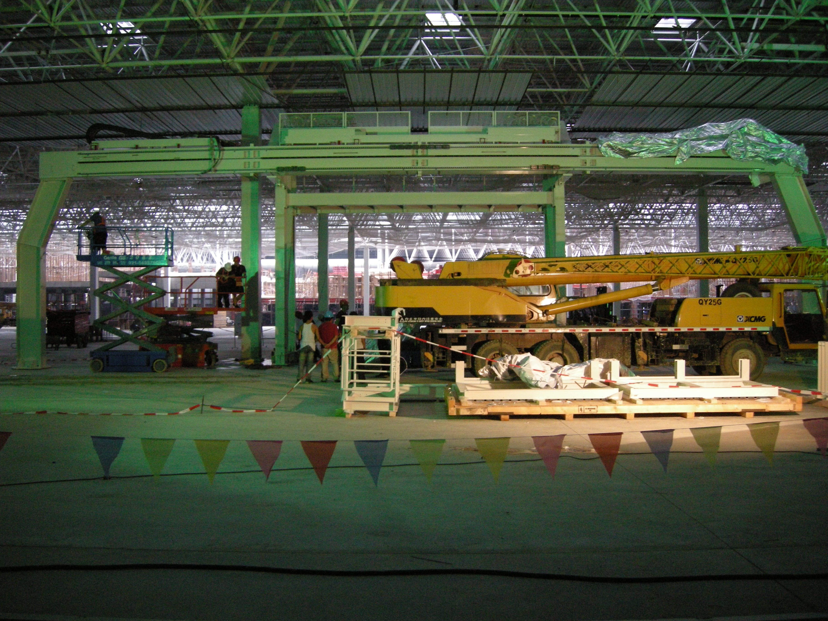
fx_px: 861
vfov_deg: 39.7
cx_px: 414
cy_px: 310
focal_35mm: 36
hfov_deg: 51.4
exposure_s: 1/25
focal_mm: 7.5
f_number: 2.7
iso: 400
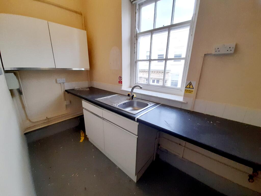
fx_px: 98
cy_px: 98
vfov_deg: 89.9
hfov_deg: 106.2
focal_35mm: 13
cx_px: 130
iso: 160
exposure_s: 1/50
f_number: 2.2
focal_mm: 1.42
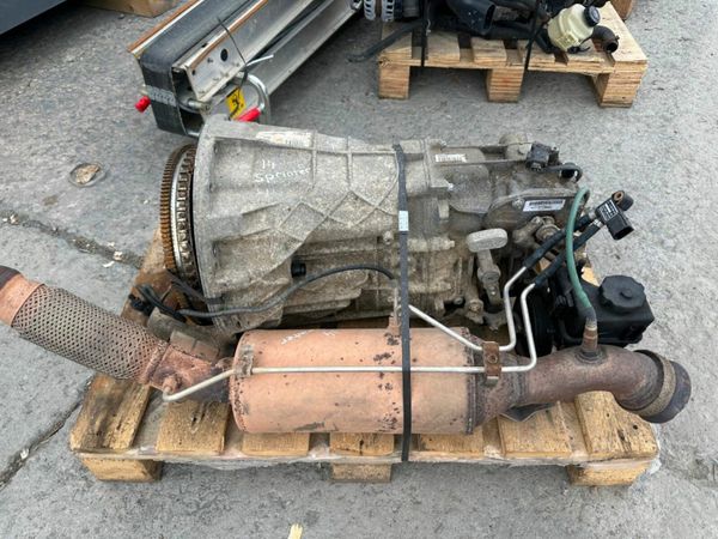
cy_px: 270
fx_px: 498
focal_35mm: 24
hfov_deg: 71.6
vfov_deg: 56.8
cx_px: 359
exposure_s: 1/604
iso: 80
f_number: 1.78
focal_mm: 6.86
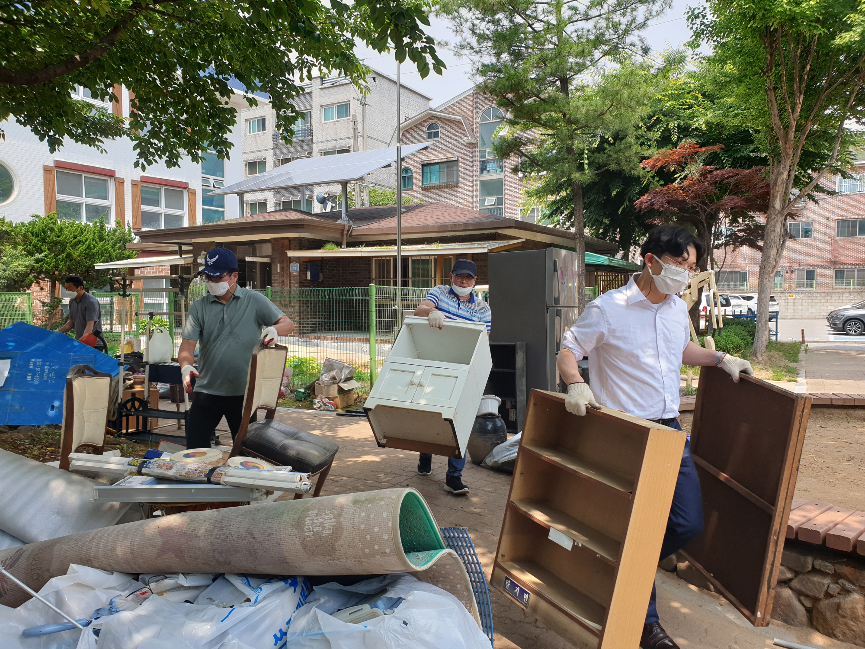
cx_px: 432
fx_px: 650
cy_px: 324
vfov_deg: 53.1
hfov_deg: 67.3
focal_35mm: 26
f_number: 2.4
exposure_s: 1/670
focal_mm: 4.3
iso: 50
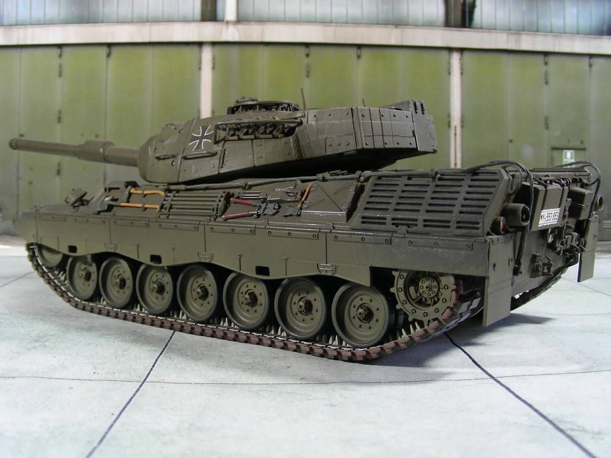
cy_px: 229
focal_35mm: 38
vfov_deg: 37.7
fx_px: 671
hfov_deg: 49.0
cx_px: 306
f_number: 3.5
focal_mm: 6.3
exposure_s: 1/9.9
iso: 50
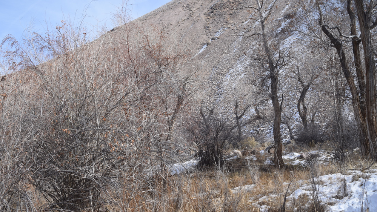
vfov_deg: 40.1
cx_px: 185
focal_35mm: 29
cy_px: 118
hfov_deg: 66.1
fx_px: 290
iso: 200
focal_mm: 18
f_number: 9
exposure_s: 1/320
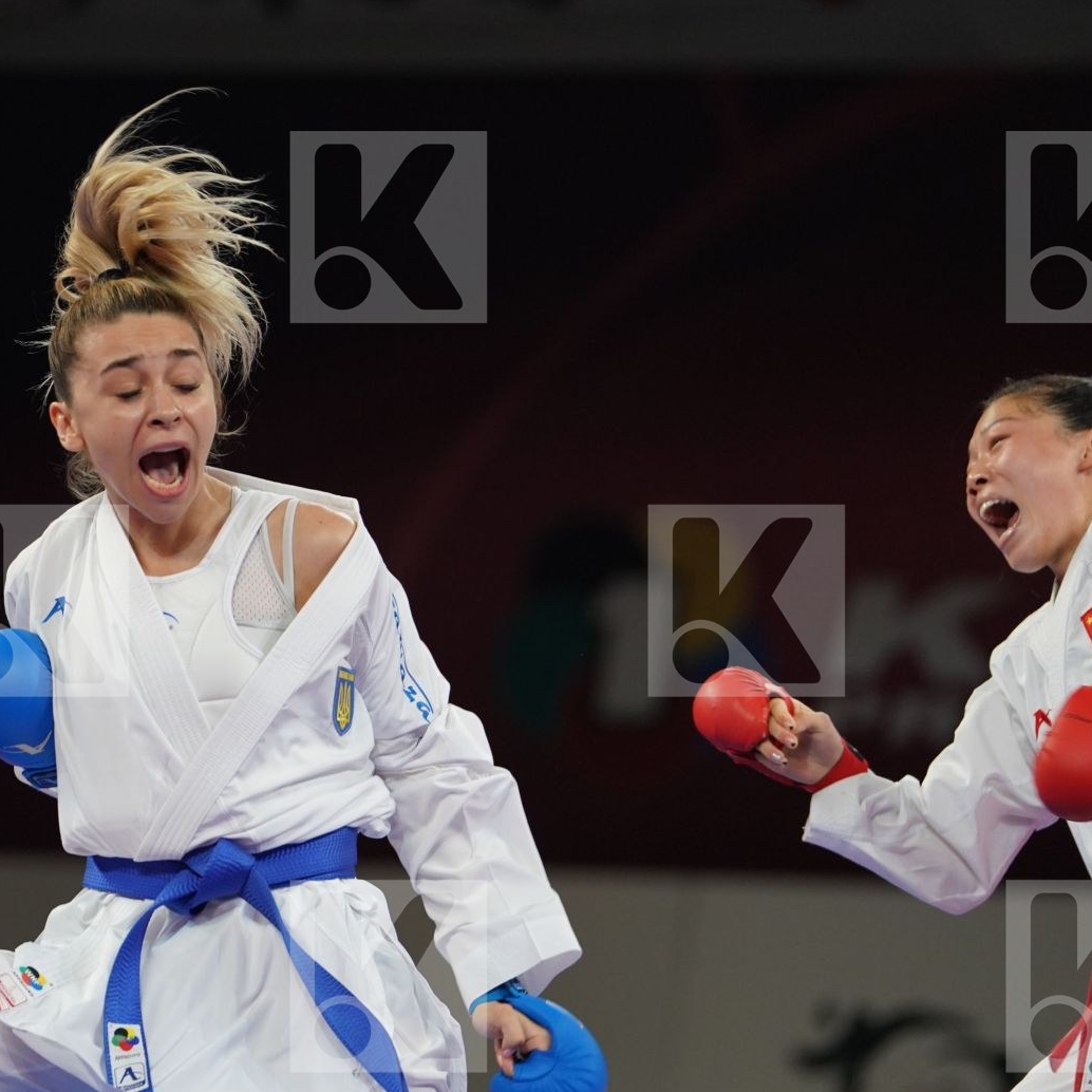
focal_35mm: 293
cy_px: 601
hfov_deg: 6.0
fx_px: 10457
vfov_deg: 6.0
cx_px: 389
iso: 1600
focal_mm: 198
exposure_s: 1/1000
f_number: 2.8
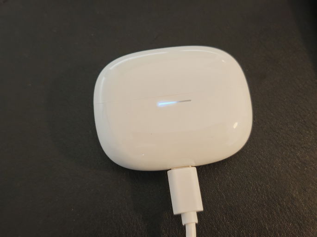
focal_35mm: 48
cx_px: 158
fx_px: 439
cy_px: 118
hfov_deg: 39.7
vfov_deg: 30.2
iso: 160
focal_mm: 6.83
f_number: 1.4
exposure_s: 1/50
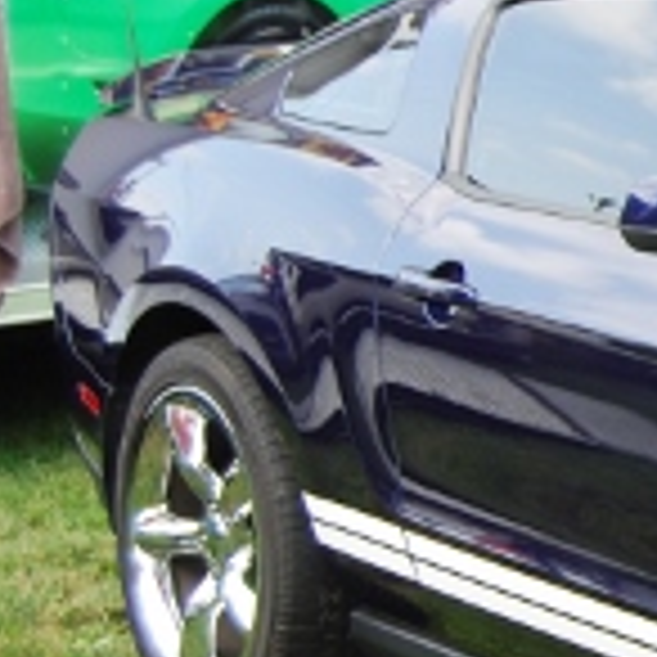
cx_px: 1431
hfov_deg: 9.3
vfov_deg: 10.1
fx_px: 3712
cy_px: 320
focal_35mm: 173
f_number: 5.6
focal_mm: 31
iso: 160
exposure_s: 1/125
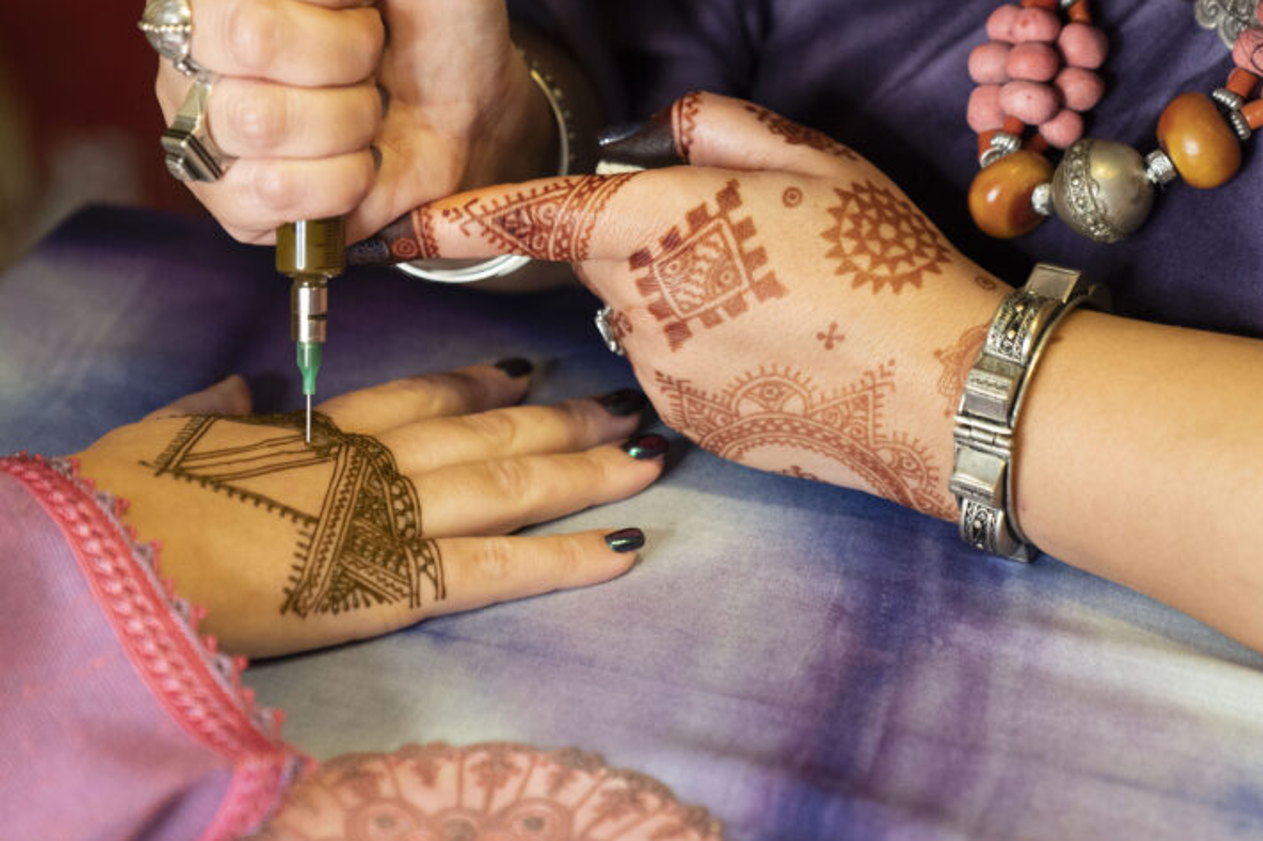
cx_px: 356
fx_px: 3542
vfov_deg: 13.5
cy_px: 376
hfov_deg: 20.1
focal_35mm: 101
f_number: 2.8
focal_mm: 70
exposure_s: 1/100
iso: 2000
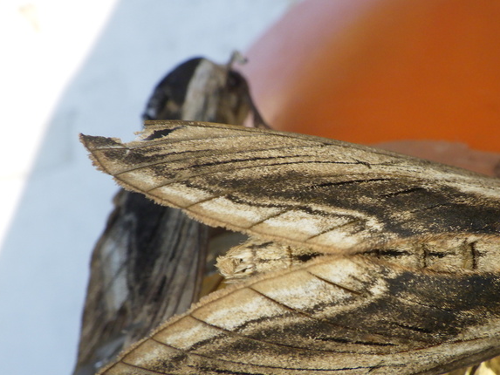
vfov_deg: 30.8
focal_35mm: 47
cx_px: 325
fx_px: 679
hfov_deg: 40.0
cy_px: 231
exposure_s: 1/400
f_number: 4.6
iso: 250
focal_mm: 6.1
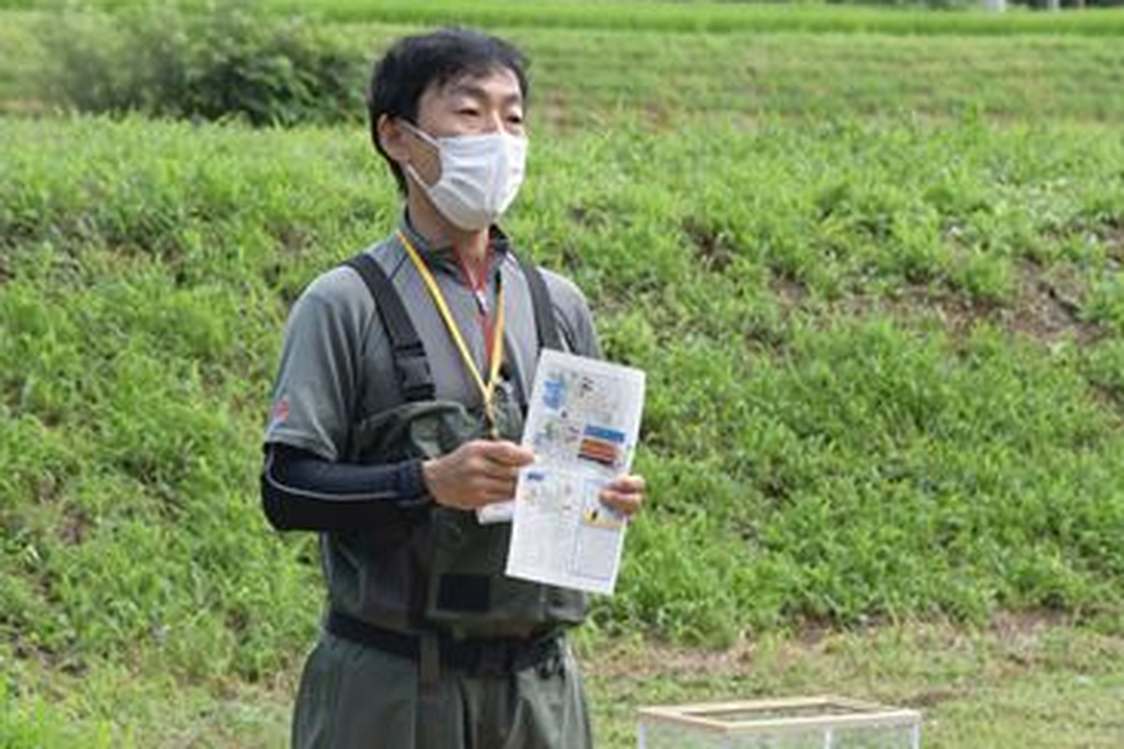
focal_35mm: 195
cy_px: 499
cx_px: 565
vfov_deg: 7.1
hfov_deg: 10.6
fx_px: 6078
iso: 1250
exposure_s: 1/500
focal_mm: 95
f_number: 13
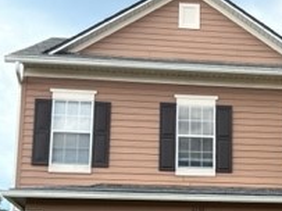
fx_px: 668
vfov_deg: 17.8
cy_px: 168
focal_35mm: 82
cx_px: 222
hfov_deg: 23.5
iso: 50
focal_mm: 5.7
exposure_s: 1/1159
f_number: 1.5
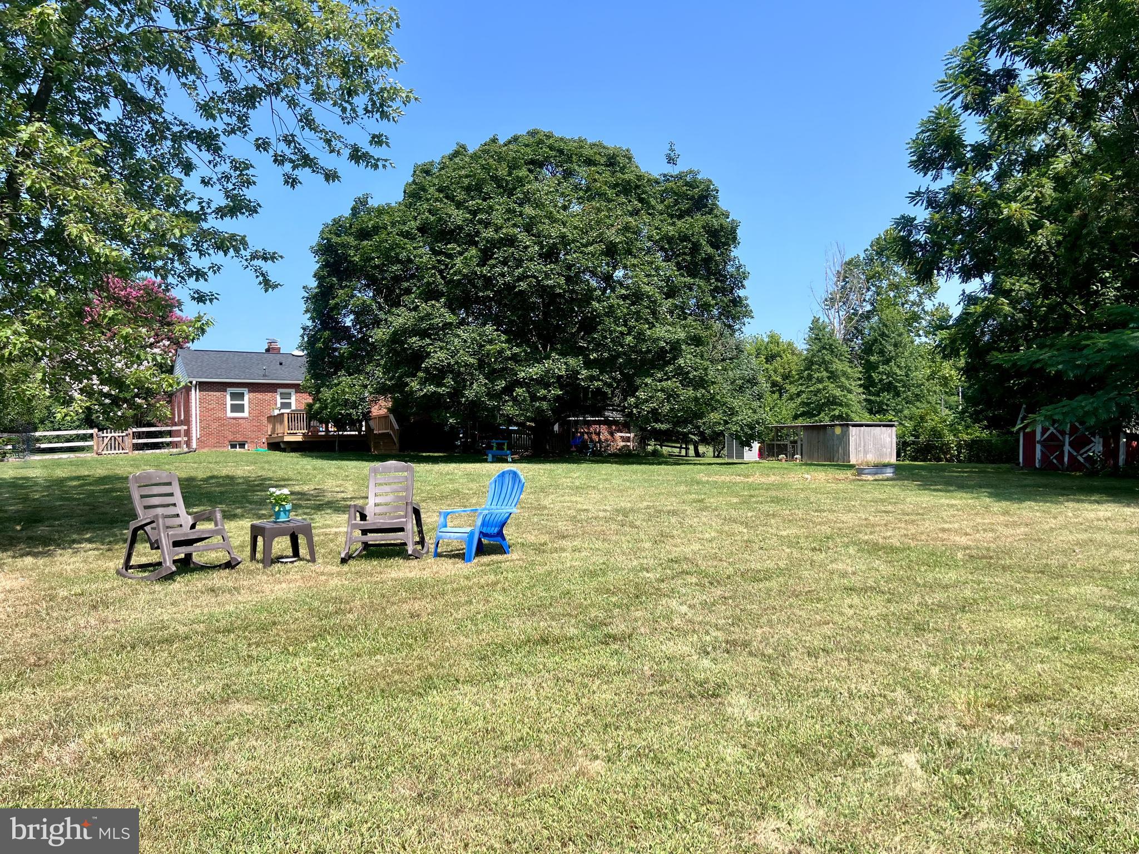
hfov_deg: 67.3
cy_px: 427
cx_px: 570
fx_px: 856
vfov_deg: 53.1
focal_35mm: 26
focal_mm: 5.7
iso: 50
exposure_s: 1/2632
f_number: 1.5
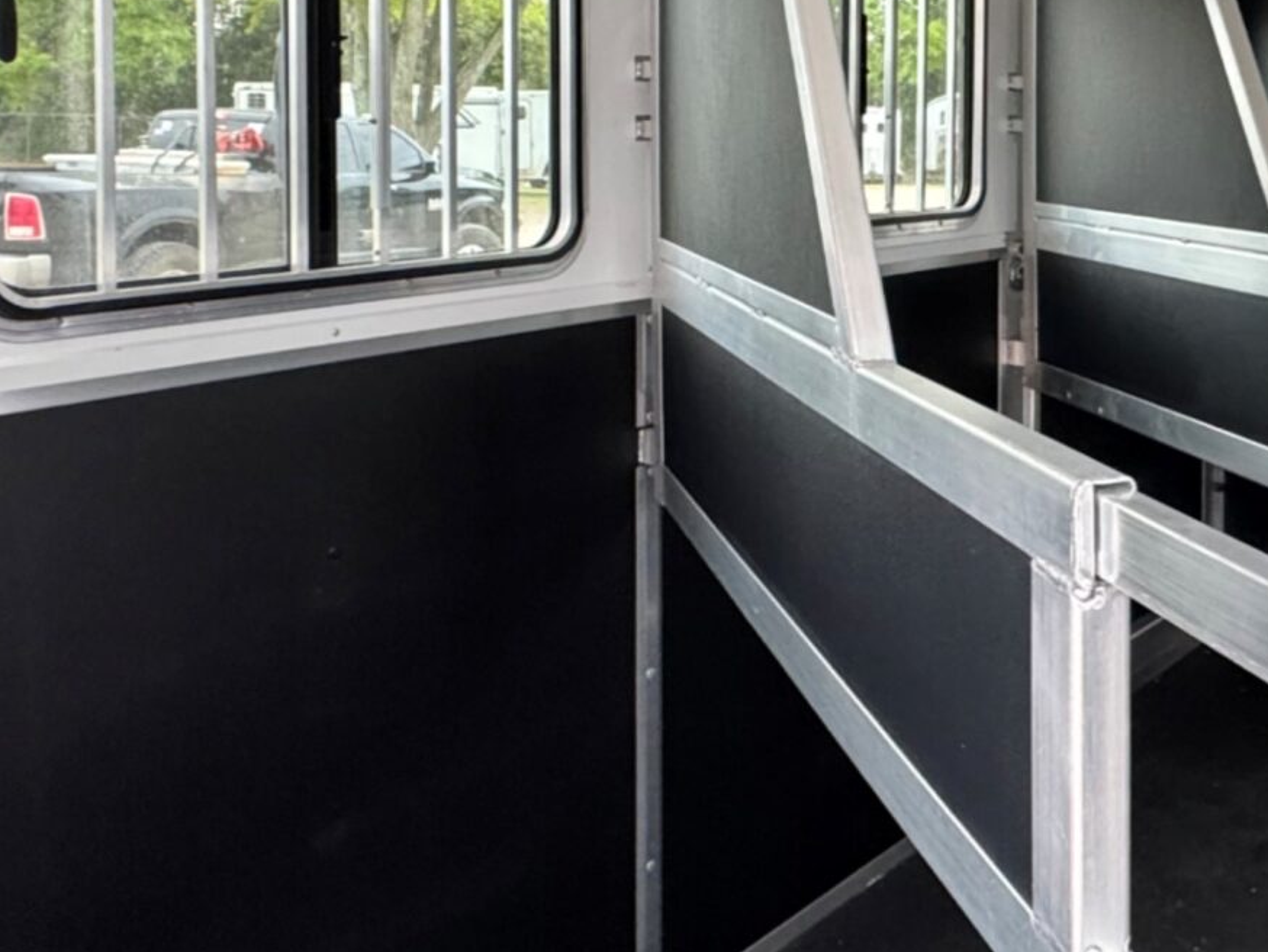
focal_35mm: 41
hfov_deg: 44.1
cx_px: 963
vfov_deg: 33.9
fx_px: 1502
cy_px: 167
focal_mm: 2.22
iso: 320
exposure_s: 1/90
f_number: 2.2
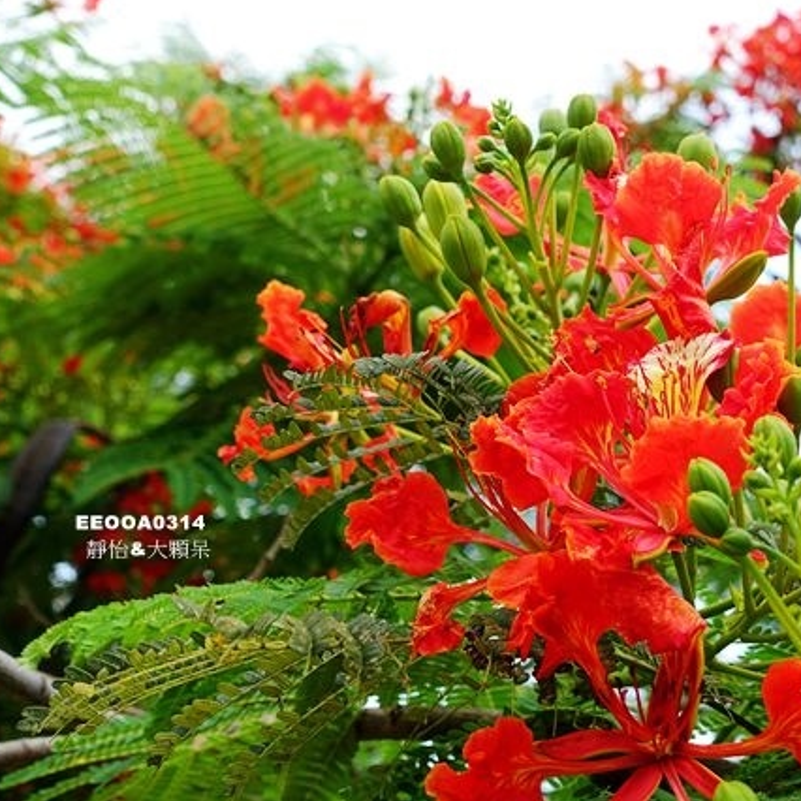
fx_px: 1597
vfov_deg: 28.2
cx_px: 587
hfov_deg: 27.8
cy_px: 396
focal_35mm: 61
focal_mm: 17.27
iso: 125
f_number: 4
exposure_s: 1/125
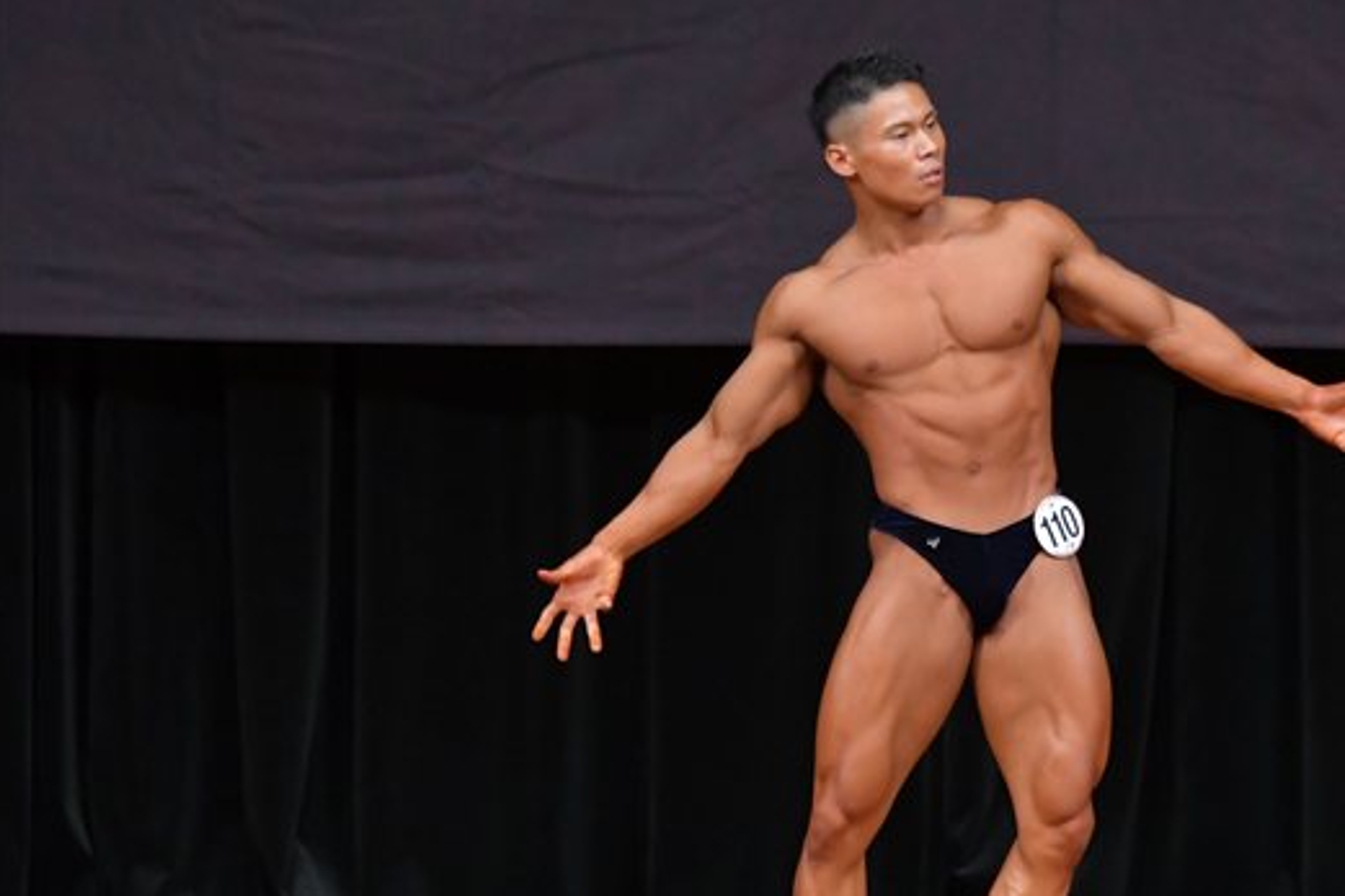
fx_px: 15835
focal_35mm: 424
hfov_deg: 4.9
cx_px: 990
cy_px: 498
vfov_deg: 3.2
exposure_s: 1/400
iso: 4000
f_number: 5.6
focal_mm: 190
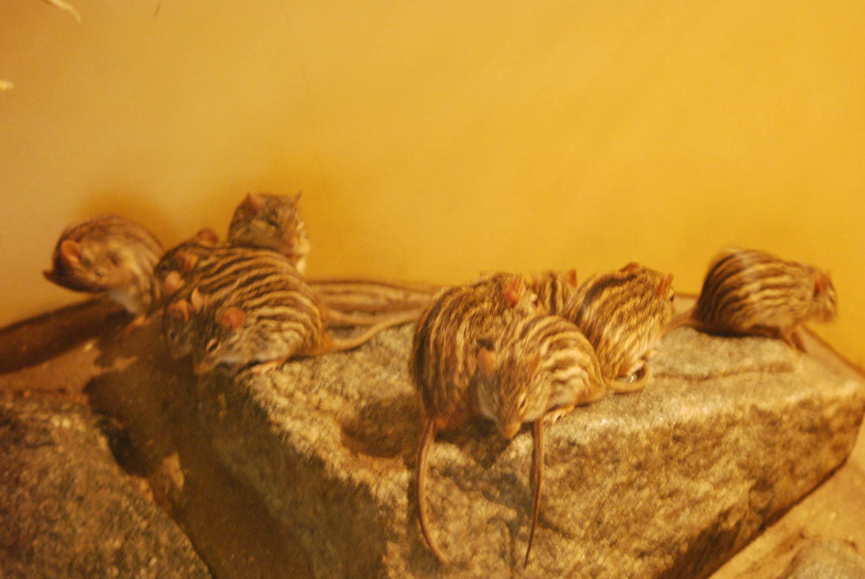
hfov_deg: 19.4
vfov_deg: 13.1
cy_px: 290
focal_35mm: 105
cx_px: 432
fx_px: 2526
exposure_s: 1/10
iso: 1600
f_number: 4
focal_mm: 70
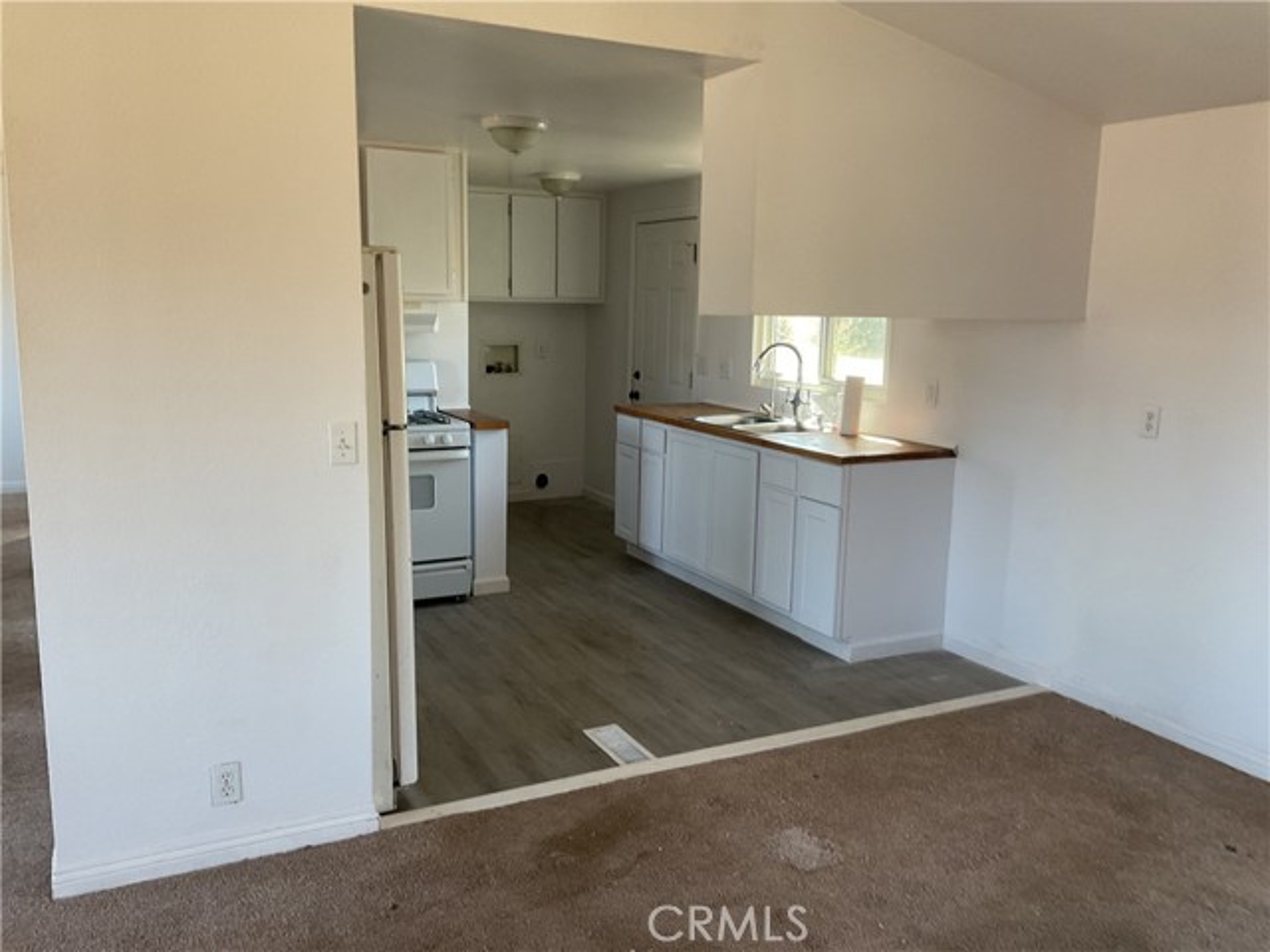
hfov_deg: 61.7
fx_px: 1064
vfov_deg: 48.2
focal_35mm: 29
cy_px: 476
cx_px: 635
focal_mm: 3
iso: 64
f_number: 1.8
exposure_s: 1/60
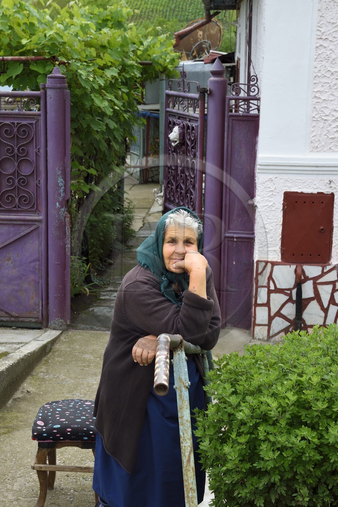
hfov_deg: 23.4
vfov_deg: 34.5
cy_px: 254
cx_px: 169
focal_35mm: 58
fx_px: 817
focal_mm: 58
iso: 800
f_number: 11
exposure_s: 1/500
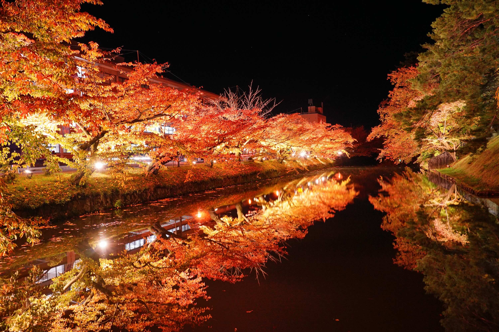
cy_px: 166
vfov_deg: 43.6
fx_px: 416
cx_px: 250
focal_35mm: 30
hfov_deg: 61.9
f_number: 7.1
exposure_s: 2
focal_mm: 30
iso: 800
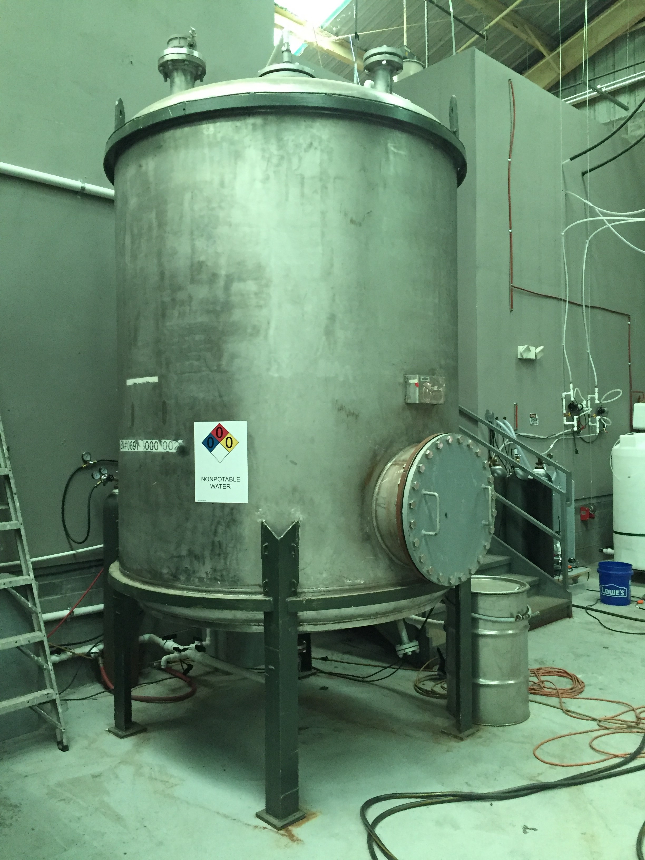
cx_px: 322
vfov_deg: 61.7
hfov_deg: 48.2
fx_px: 720
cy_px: 430
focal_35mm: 29
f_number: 2.2
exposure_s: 1/30
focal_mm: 4.15
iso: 200
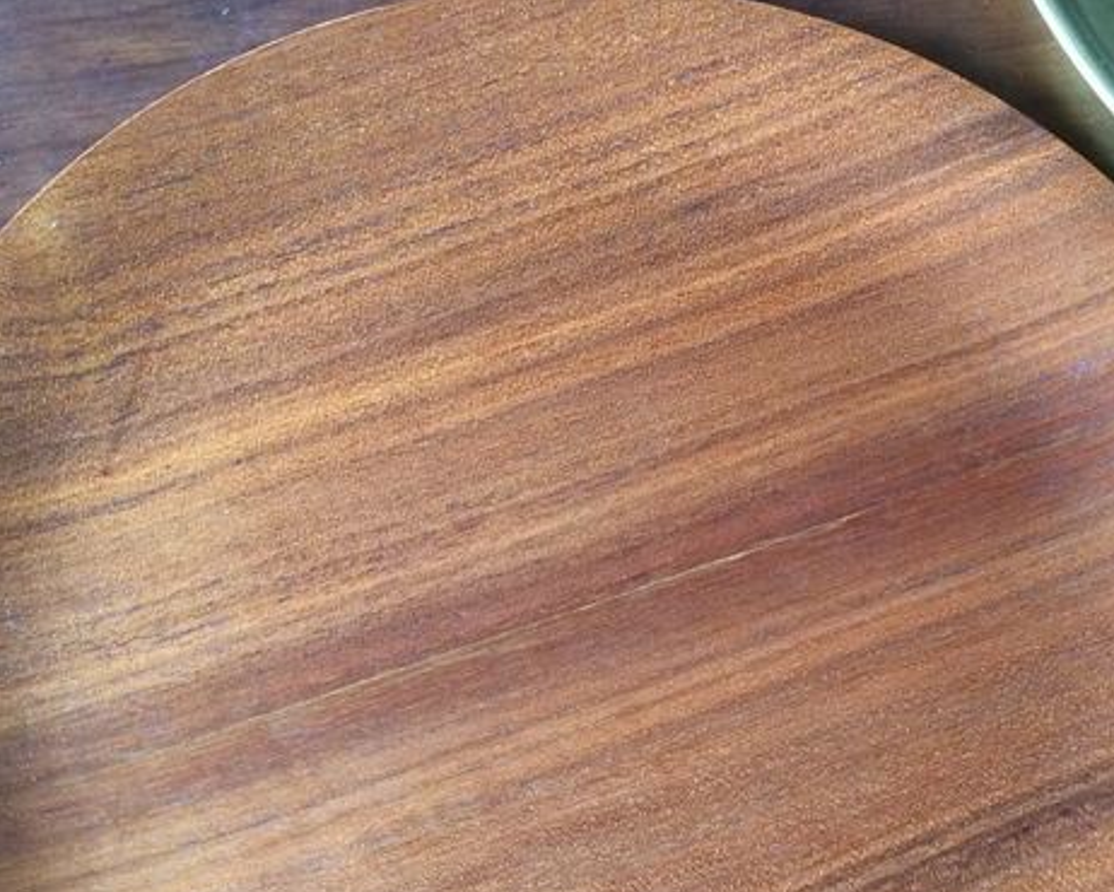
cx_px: 735
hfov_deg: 32.7
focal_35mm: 57
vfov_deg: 26.5
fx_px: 1880
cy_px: 616
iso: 125
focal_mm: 4.12
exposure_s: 1/30
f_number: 2.2
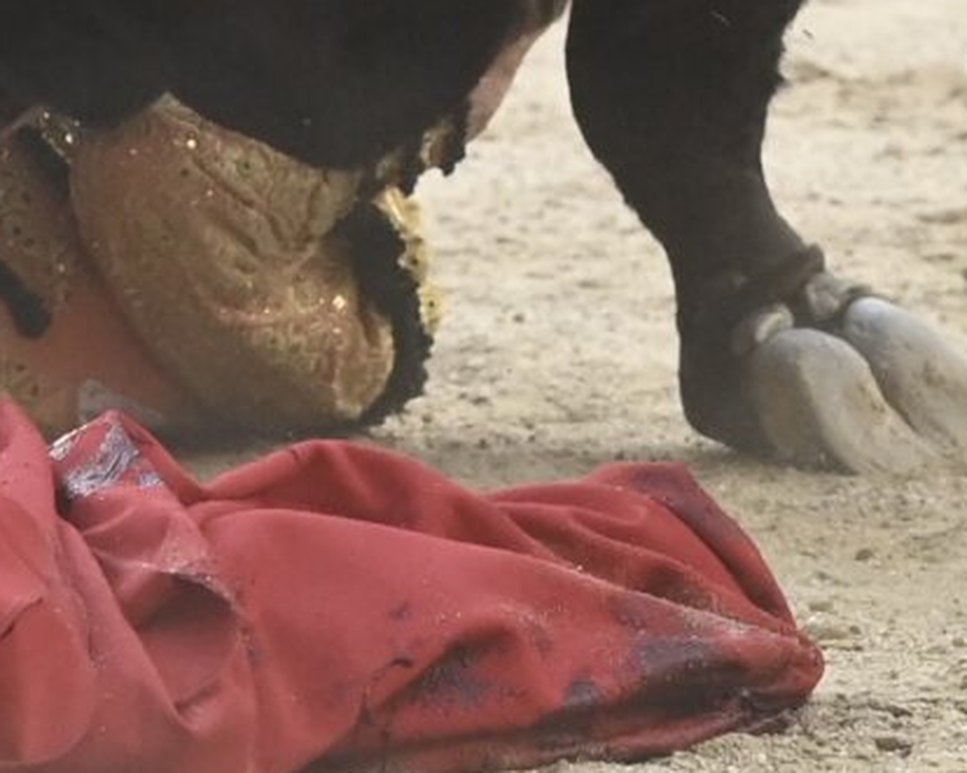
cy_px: -74
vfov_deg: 2.0
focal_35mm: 784
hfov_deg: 2.5
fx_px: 22432
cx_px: -138
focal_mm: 180
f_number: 5
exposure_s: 1/800
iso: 2000
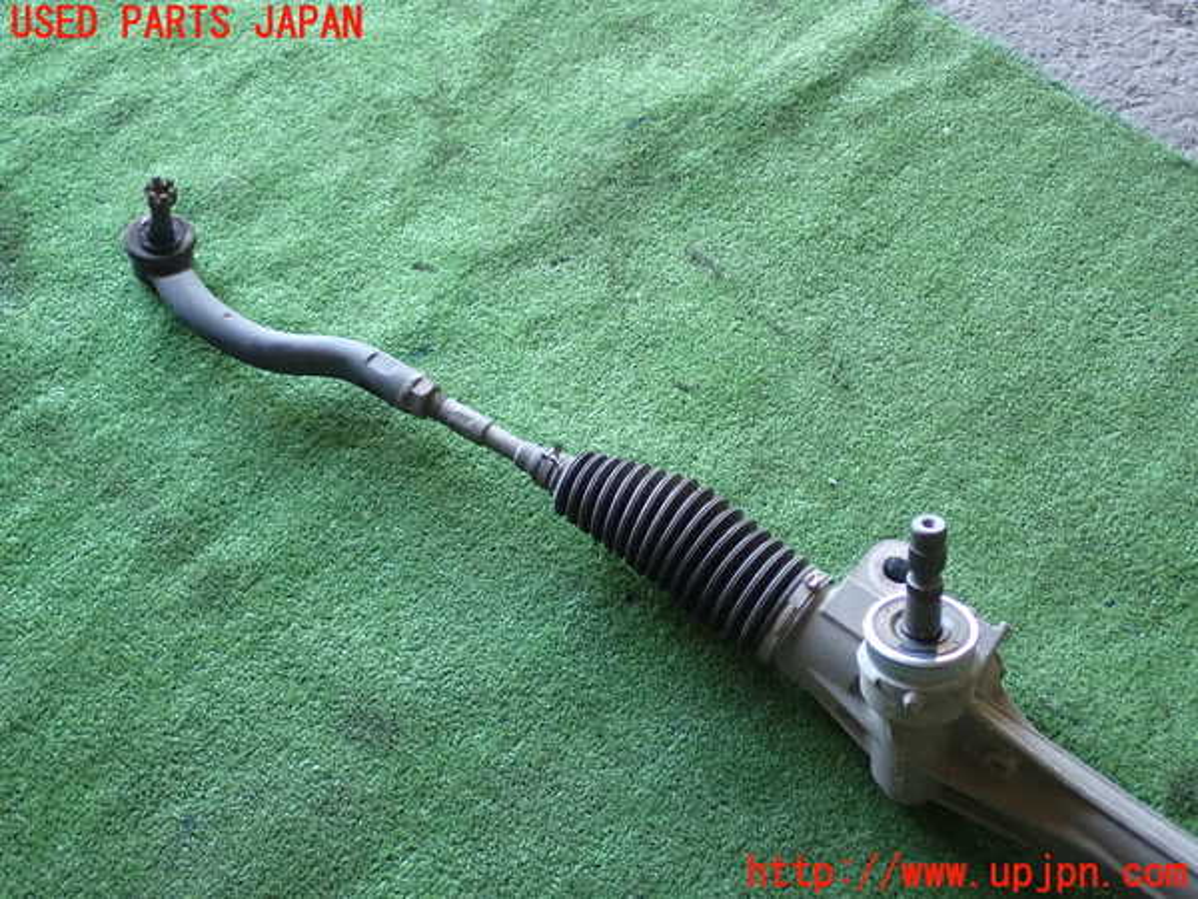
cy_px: 450
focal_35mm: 44
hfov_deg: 42.9
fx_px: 1523
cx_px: 599
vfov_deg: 32.9
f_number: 2.9
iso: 200
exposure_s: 1/40
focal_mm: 7.84
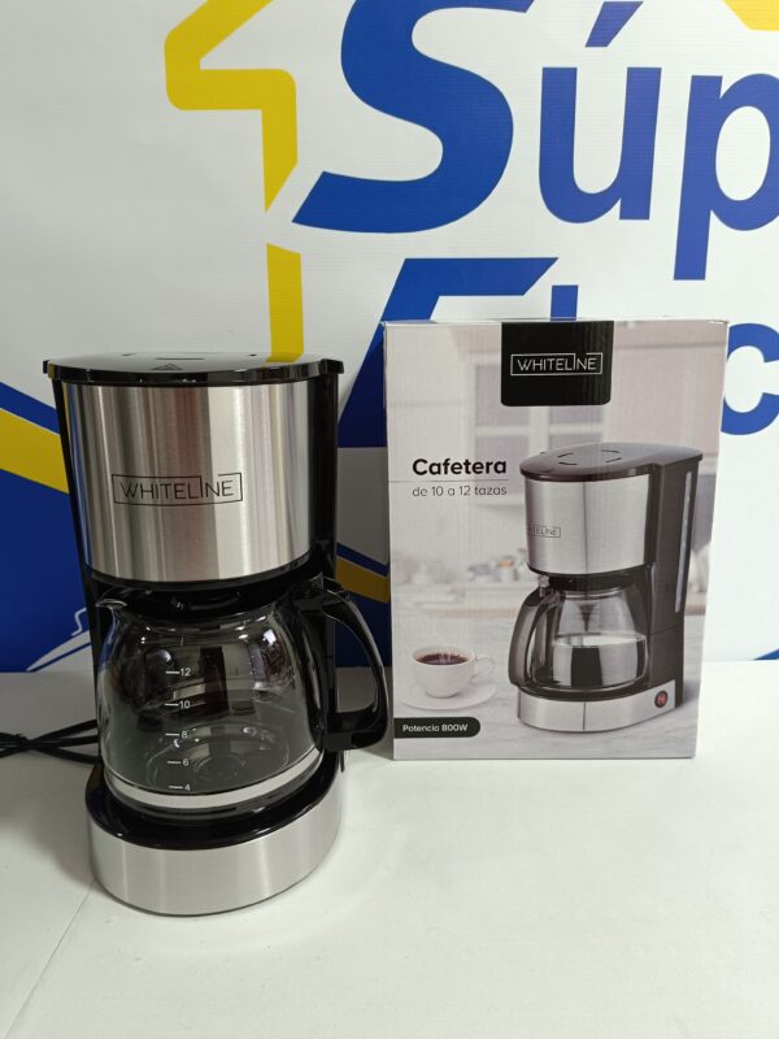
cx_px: 390
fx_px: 720
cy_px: 520
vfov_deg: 71.6
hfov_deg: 56.8
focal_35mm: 24
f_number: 1.88
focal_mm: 5.59
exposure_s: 1/40
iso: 382
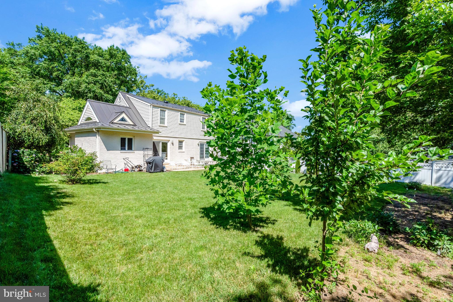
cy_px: 151
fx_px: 201
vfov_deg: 73.7
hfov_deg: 96.7
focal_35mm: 16
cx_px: 226
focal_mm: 16
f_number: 8
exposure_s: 1/4000
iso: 1250
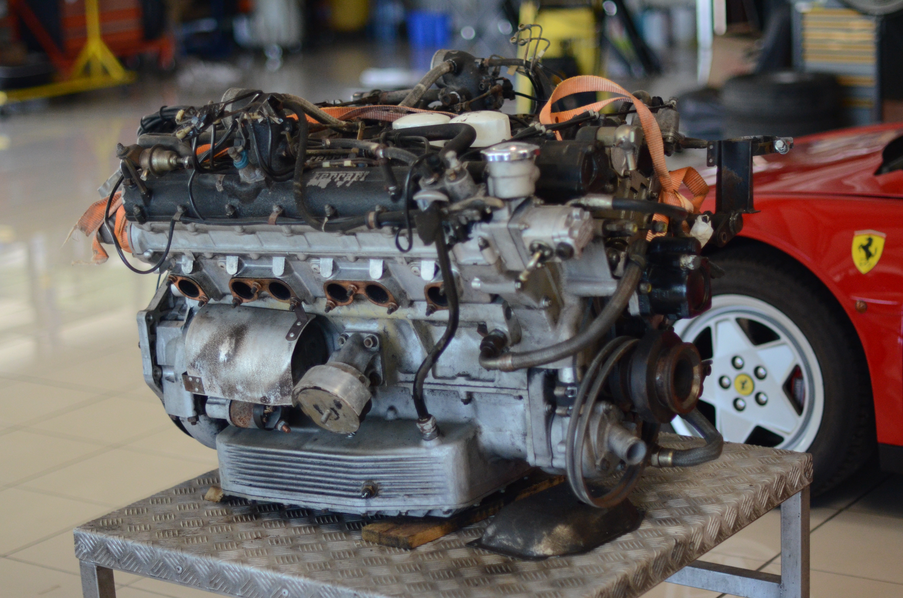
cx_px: 452
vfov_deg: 18.1
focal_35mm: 75
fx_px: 1877
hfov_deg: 27.0
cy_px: 299
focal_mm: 50
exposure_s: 1/1600
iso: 1600
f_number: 1.4
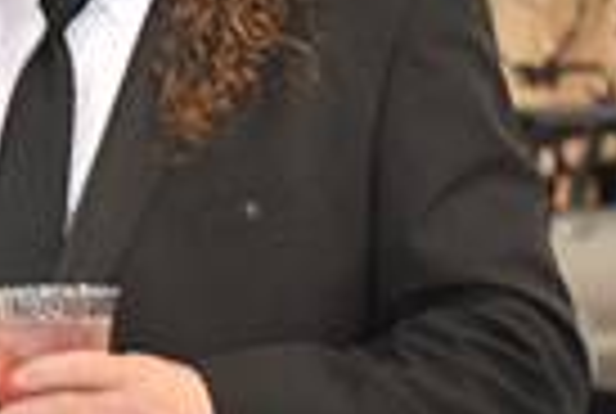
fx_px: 4802
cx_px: -63
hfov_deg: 7.3
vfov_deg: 4.9
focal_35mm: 280
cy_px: 243
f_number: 5
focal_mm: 70
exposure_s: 1/80
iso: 1250
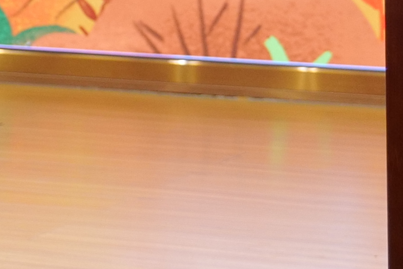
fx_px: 3180
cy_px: -405
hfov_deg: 6.6
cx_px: -836
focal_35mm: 284
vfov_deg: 4.7
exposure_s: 1/250
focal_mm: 42
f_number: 4.9
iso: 1000
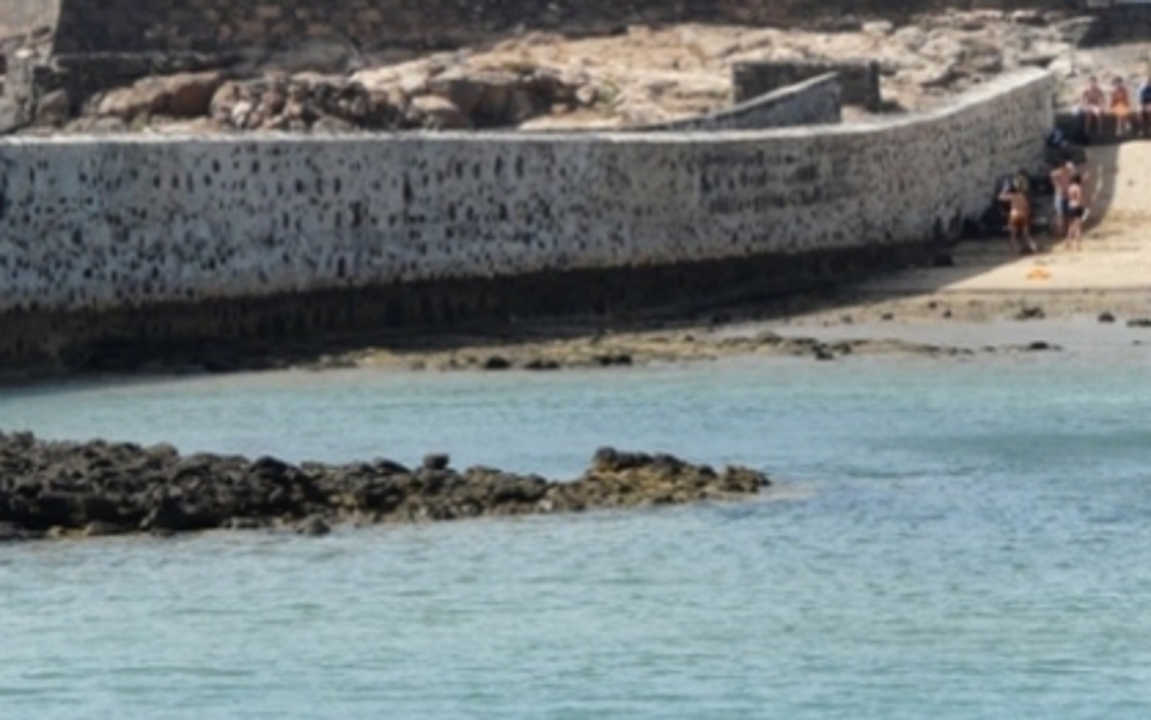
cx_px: 619
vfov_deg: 4.6
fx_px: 8941
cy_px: 144
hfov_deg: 7.4
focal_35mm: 285
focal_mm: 24.2
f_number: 5.6
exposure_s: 1/320
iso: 100
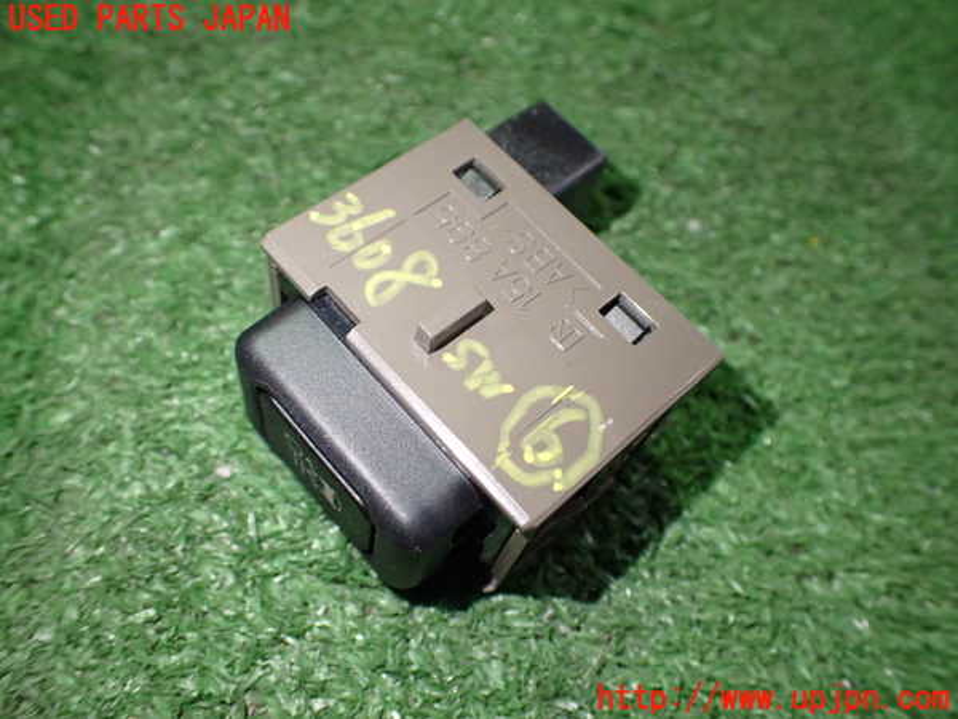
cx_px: 479
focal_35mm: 30
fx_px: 830
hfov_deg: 60.0
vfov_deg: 46.8
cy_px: 360
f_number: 2.3
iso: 640
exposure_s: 1/125
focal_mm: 5.4
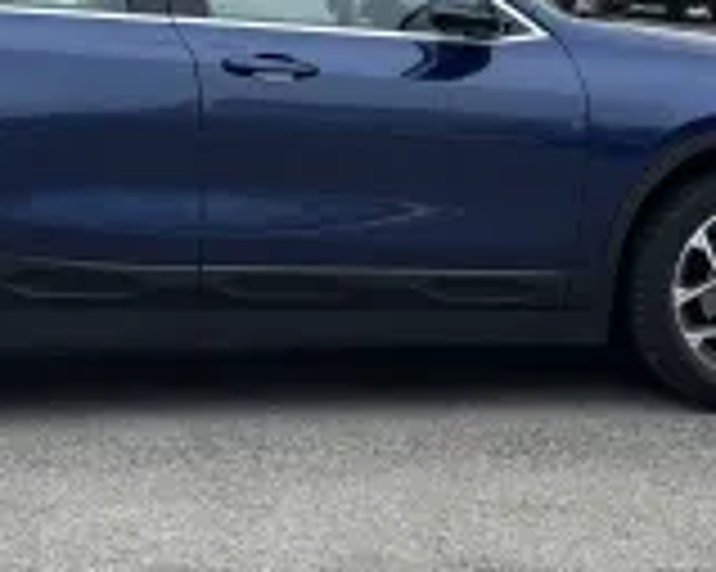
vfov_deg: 14.4
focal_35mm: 106
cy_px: 54
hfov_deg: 18.1
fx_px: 2245
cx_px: 230
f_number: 1.78
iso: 100
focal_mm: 6.76
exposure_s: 1/118
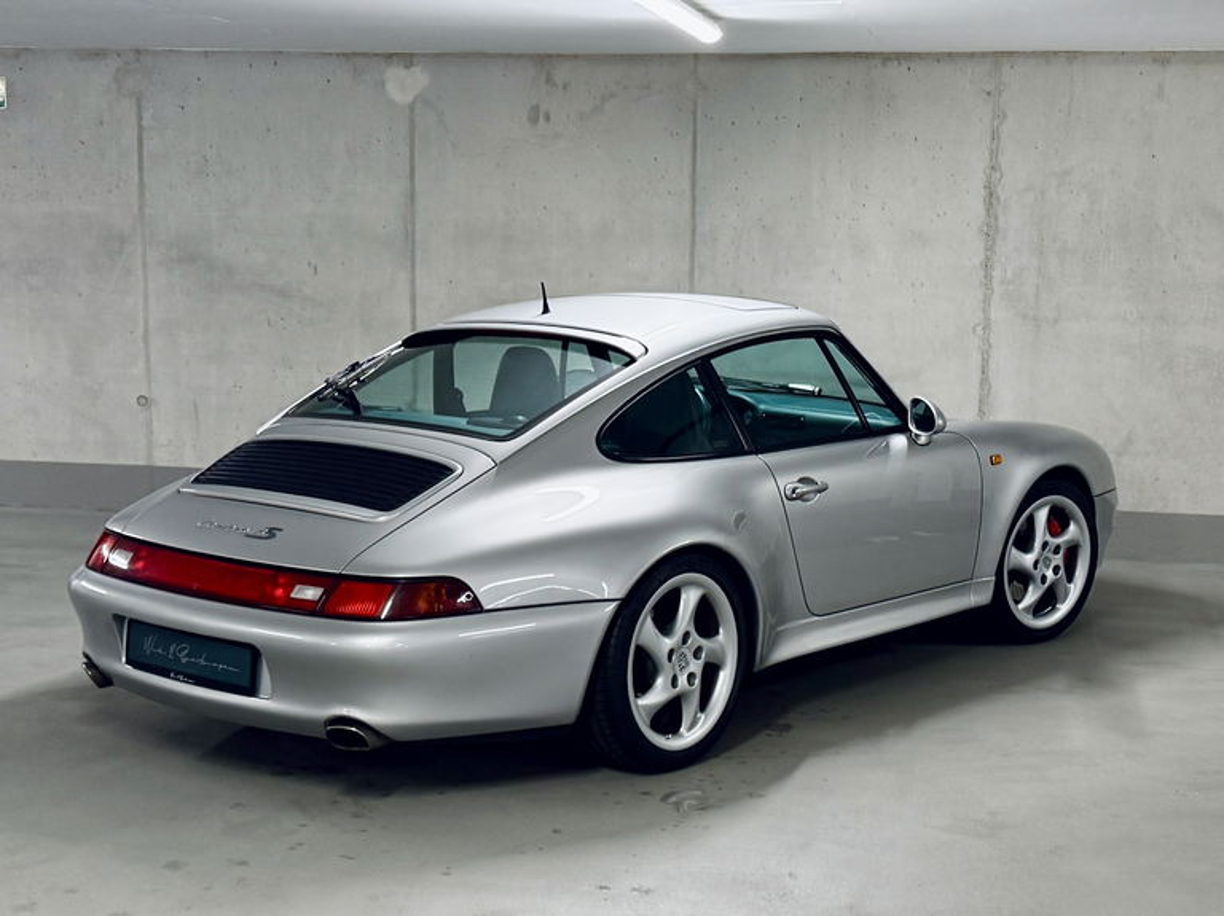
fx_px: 848
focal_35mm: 24
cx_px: 612
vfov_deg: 56.8
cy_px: 458
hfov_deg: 71.6
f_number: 1.78
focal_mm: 6.76
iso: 200
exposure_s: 1/100
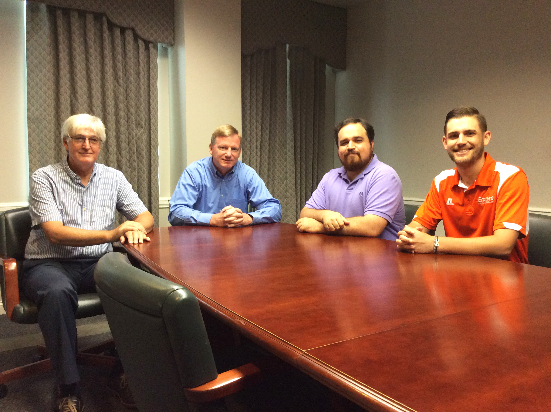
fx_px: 509
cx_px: 276
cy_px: 206
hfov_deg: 56.9
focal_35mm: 32
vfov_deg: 44.1
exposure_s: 1/24
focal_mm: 3.3
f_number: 2.4
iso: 125
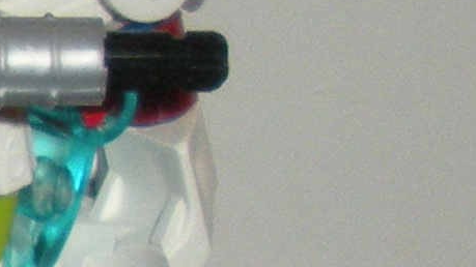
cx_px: -999
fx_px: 3824
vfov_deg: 4.0
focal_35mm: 303
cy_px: 424
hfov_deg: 6.5
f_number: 3.5
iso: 200
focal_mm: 6.3
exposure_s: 1/60
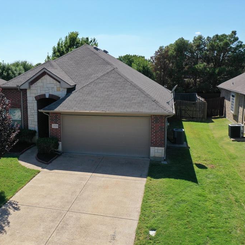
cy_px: 122
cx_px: 80
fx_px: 288
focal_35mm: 36
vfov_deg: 46.0
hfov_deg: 45.3
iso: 100
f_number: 5.6
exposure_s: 1/500
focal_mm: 10.26
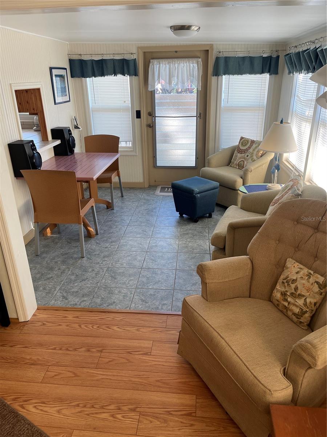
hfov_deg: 54.9
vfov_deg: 69.4
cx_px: 164
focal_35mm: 25
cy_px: 218
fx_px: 315
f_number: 1.6
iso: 80
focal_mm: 5.1
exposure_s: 1/120
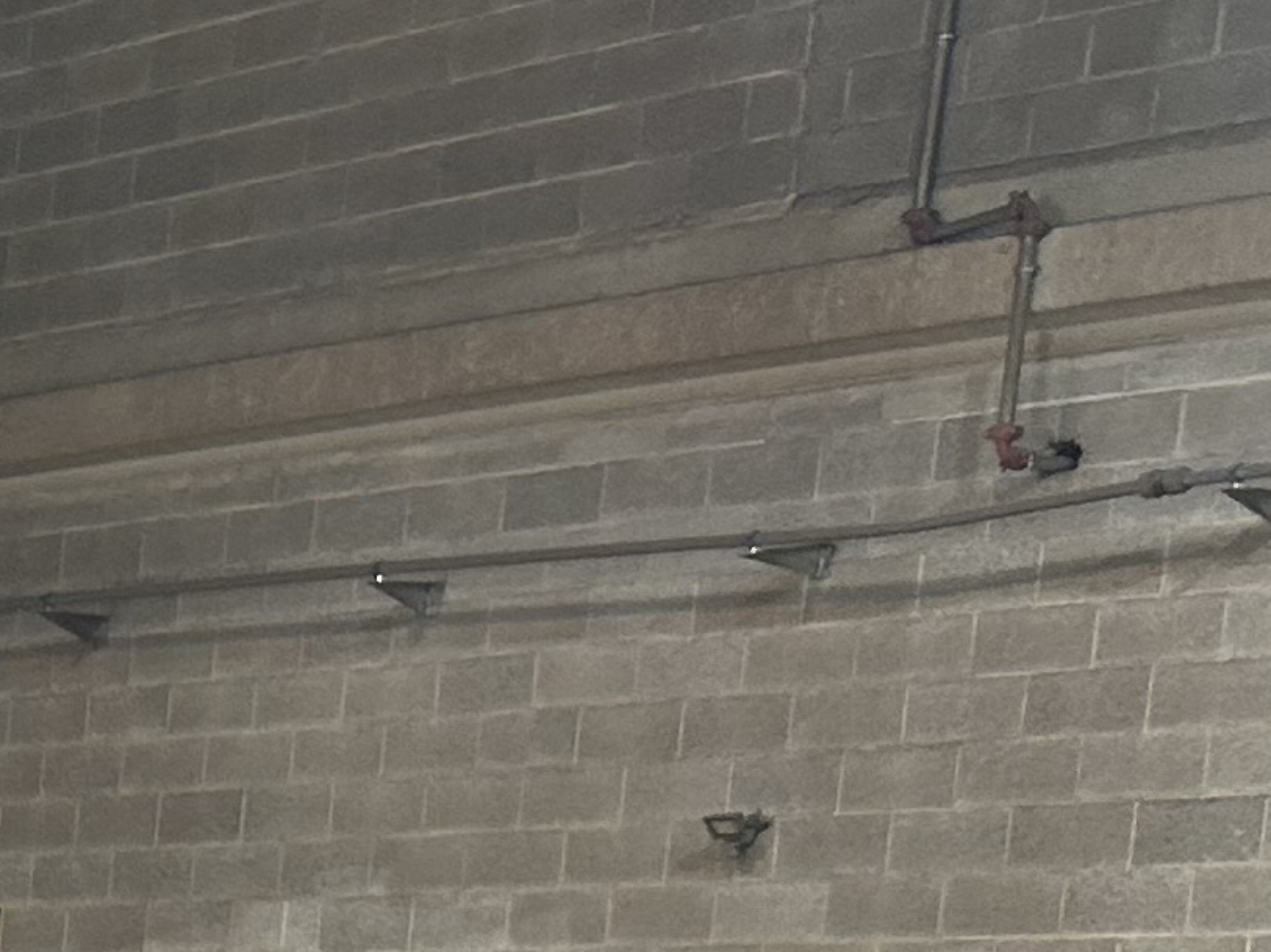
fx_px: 4734
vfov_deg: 10.7
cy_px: 1746
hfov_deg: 12.1
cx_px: -1818
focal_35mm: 129
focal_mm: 5.7
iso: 80
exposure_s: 1/50
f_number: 1.5
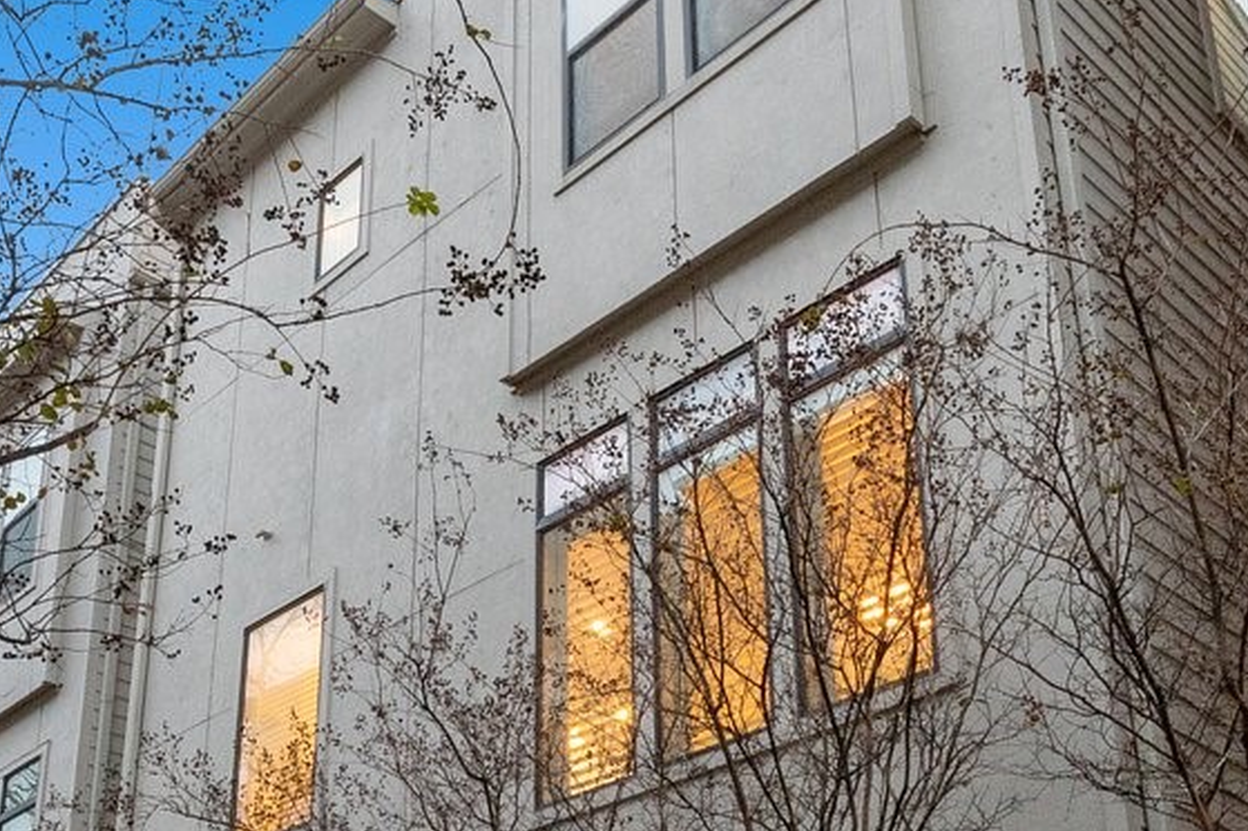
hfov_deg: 44.3
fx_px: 1524
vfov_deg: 29.2
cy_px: 752
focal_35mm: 44
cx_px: 513
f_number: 8
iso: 2500
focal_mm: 12
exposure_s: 1/8
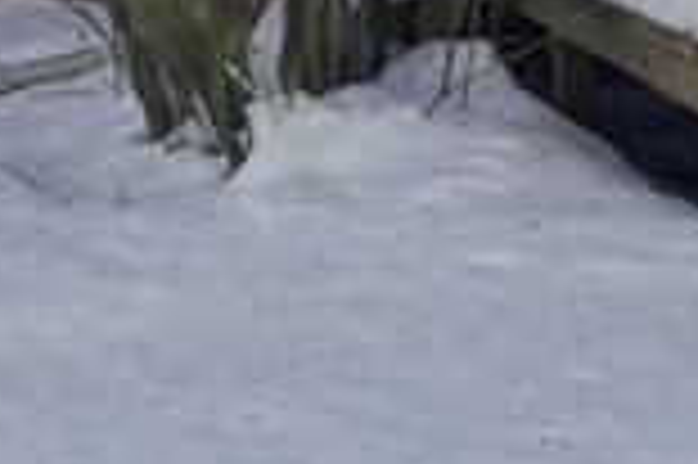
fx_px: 2053
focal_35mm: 106
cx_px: 1009
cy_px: -574
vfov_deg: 11.2
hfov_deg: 17.6
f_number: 8
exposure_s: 1/5000
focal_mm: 16
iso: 800
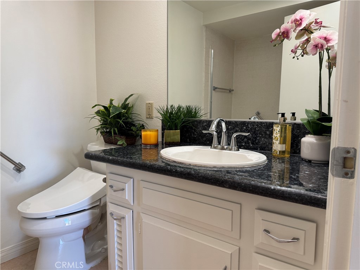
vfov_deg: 56.8
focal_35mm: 24
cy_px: 135
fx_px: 250
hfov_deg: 71.6
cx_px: 180
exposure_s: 1/120
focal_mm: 6.76
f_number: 1.78
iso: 160
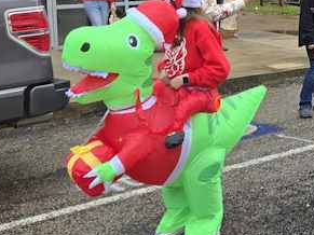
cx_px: 402
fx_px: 716
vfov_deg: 18.4
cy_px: 40
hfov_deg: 22.3
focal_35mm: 79
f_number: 1.8
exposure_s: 1/190
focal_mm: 5.4
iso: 25
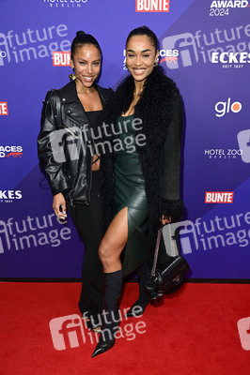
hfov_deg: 42.3
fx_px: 323
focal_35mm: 31
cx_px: 125
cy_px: 188
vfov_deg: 60.3
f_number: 6.3
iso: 800
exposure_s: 1/250
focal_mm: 31
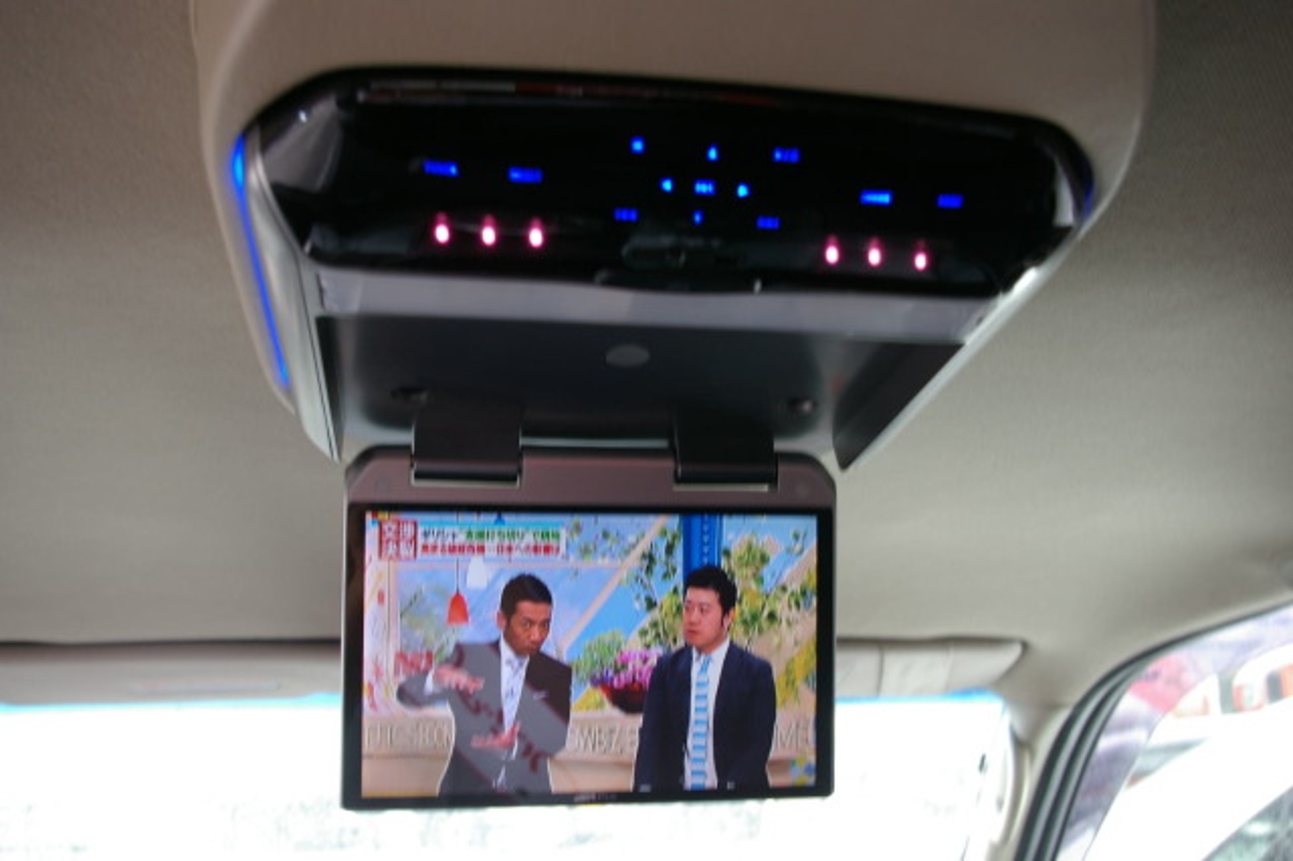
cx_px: 646
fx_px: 1238
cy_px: 430
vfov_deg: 38.3
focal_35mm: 34
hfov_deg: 55.1
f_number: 5.6
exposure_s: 1/4
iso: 200
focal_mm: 23
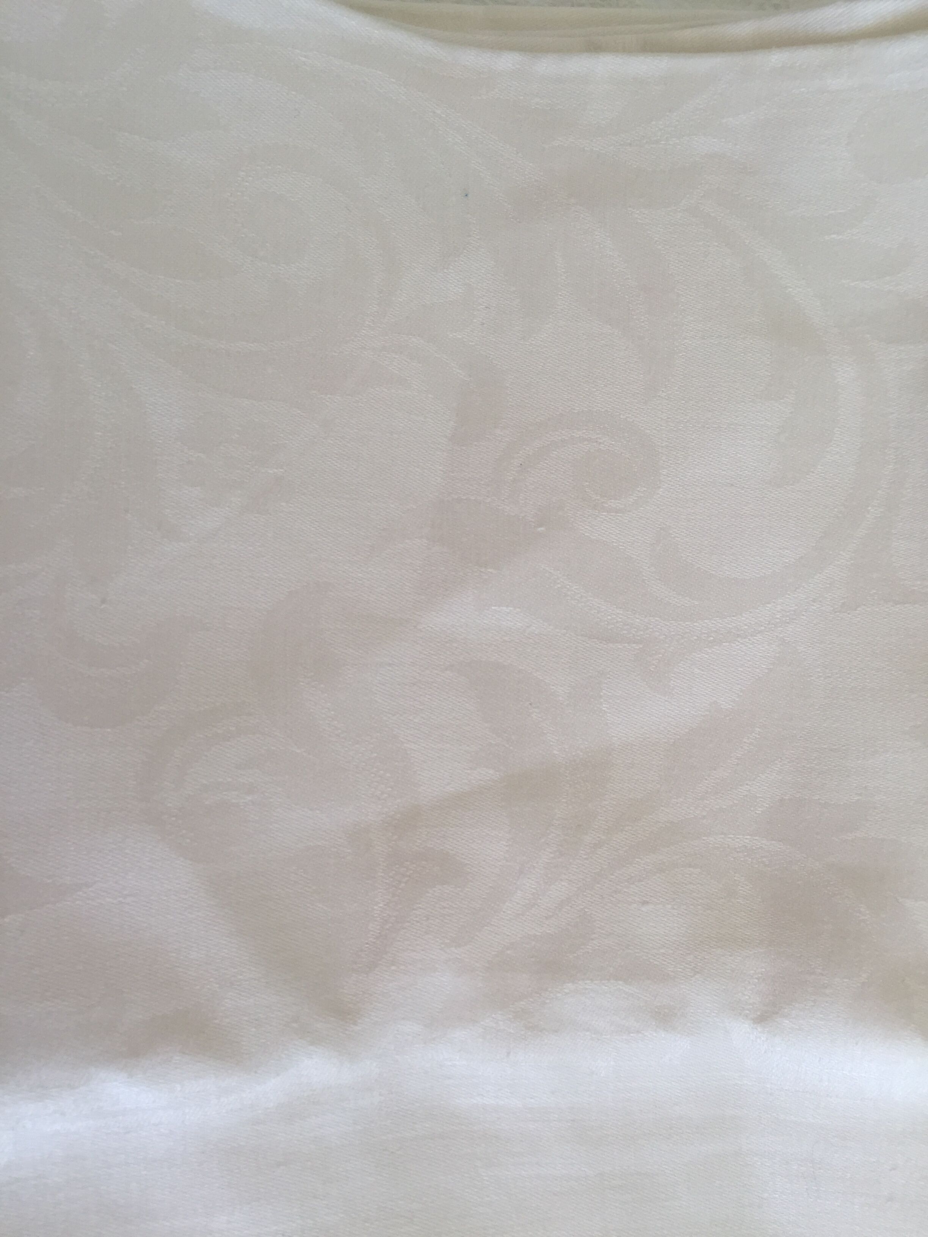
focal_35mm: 29
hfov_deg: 48.2
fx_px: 1037
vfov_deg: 61.7
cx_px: 464
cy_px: 618
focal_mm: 4.15
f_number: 2.2
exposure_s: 1/50
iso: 32
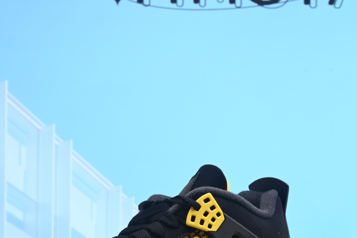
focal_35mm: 87
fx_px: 863
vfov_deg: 15.6
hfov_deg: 23.1
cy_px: 194
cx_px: 276
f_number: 16
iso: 110
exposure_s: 1/2
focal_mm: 39
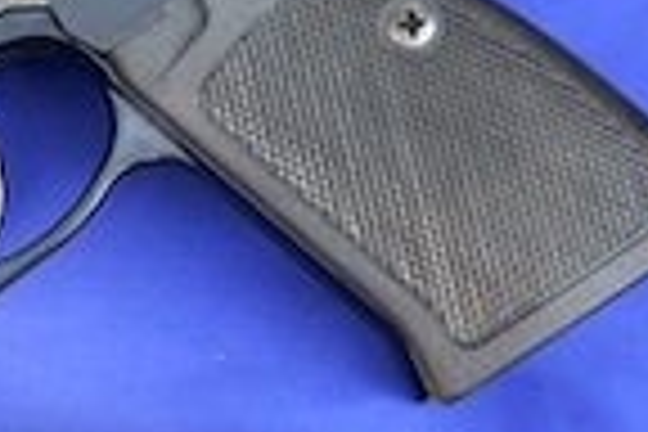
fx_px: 2473
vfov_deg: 10.0
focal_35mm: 137
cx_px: 9
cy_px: 166
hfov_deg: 14.7
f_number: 4.5
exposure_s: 1/80
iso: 200
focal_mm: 33
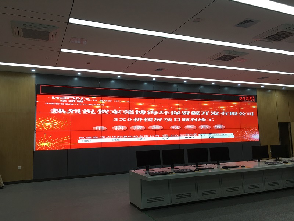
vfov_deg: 48.2
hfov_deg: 61.7
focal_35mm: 29
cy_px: 110
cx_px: 147
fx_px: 246
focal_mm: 4.15
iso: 25
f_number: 2.2
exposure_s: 1/33
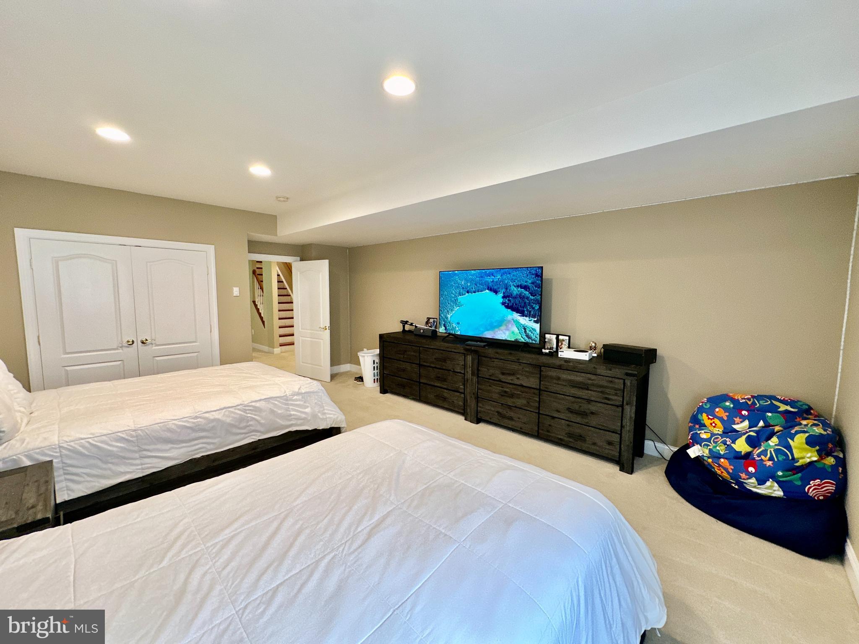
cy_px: 322
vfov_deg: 85.7
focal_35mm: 14
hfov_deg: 102.1
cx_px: 430
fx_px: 347
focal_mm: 2.22
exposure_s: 1/60
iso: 250
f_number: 2.2
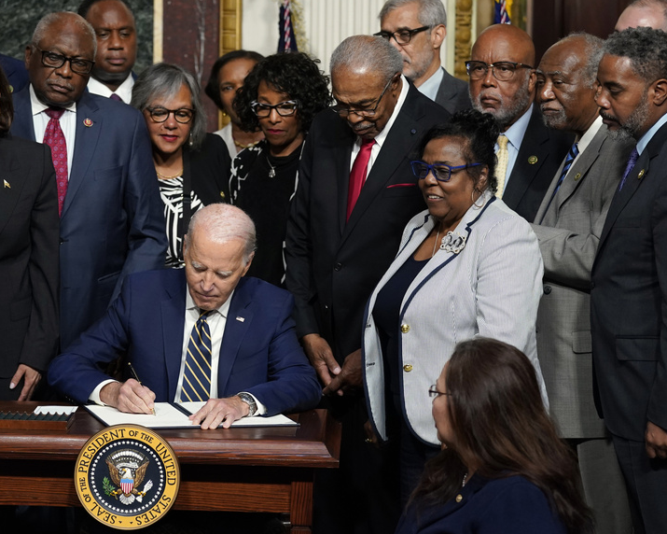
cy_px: 239
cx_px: 214
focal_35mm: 129
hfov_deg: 14.9
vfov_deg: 12.0
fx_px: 2547
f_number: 2.8
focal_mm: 96
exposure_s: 1/250
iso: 2500
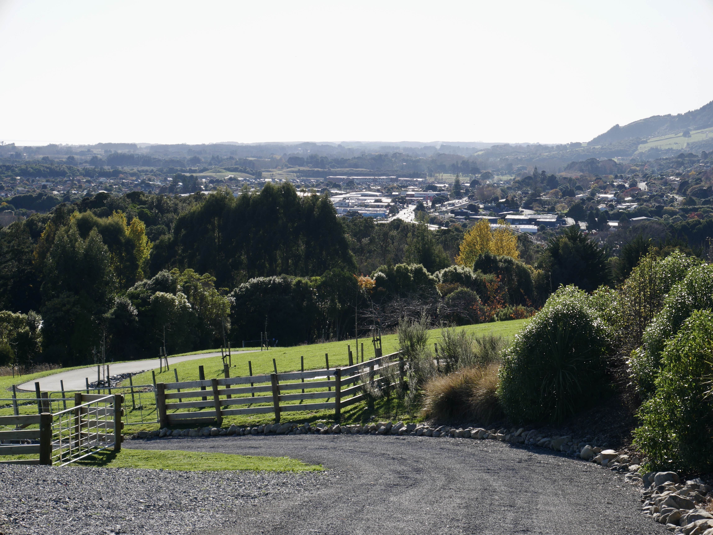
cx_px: 356
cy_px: 268
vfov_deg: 17.6
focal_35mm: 84
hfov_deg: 23.3
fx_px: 1731
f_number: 8
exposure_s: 1/320
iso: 200
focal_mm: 42
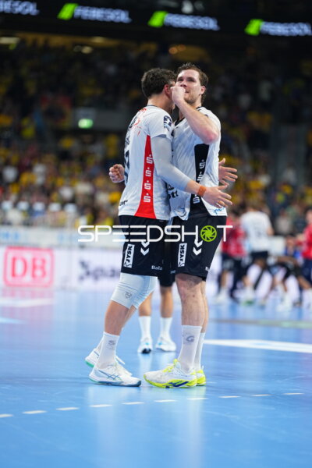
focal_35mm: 135
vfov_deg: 15.2
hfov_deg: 10.2
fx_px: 1755
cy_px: 234
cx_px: 156
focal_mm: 135
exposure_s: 1/1600
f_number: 1.8
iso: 1000
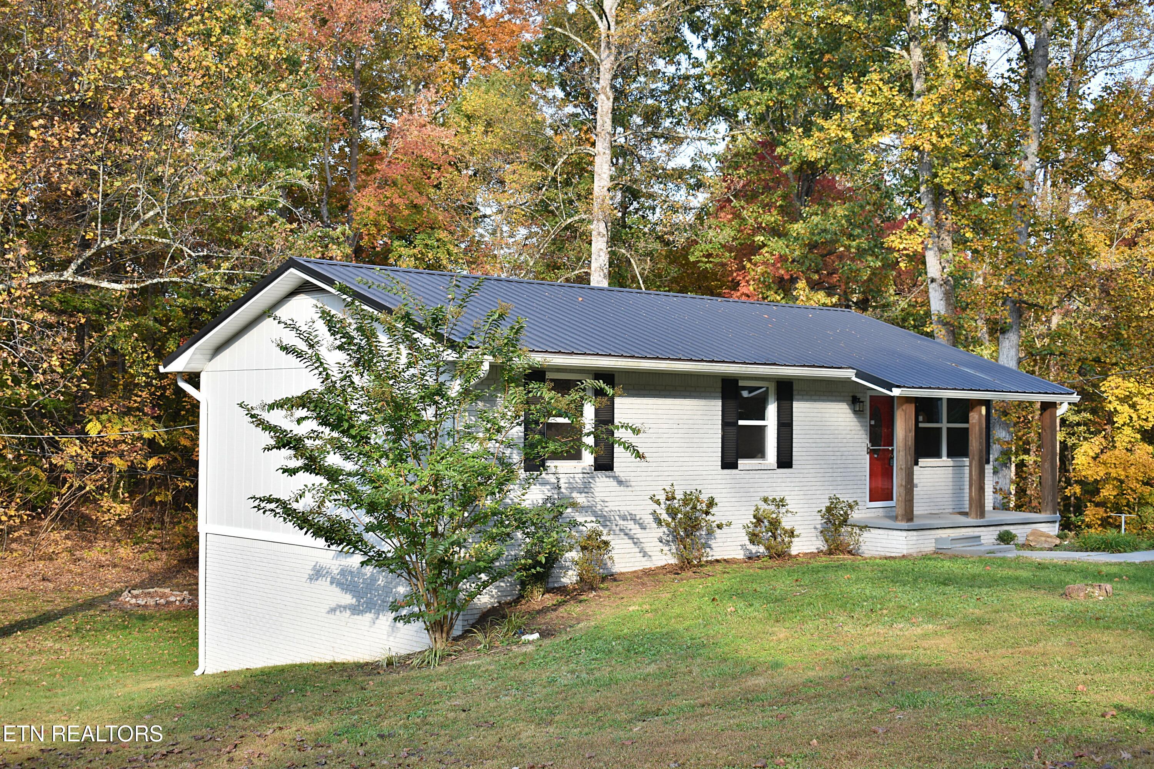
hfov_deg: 42.3
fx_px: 1490
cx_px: 577
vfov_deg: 28.9
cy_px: 384
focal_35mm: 46
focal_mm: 31
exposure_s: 1/200
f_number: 4.2
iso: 100
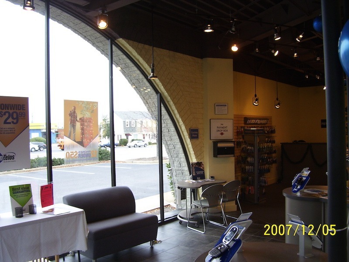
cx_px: 174
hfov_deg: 54.0
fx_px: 343
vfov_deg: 41.8
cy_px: 131
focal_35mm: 34
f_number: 2.7
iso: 80
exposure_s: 1/60
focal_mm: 5.6
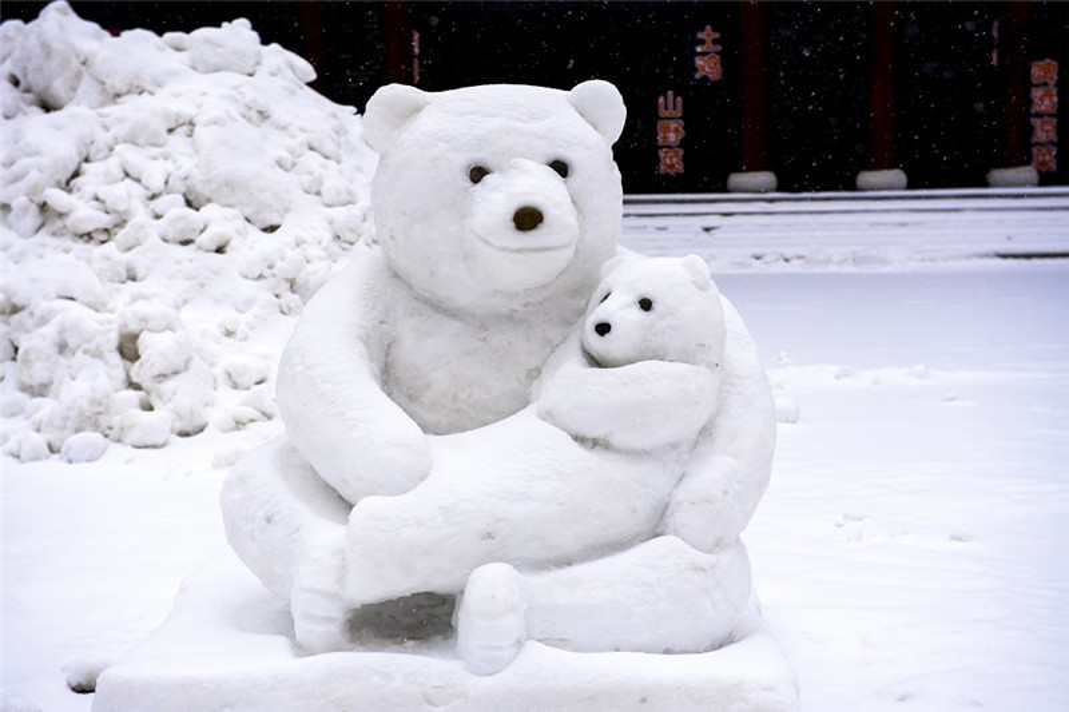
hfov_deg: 28.8
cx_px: 534
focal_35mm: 70
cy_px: 356
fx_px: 2078
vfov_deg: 19.4
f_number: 5.6
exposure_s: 1/500
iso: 200
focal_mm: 70
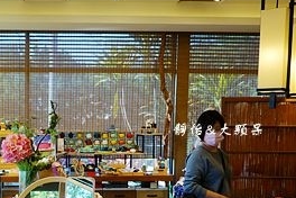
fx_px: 485
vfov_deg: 22.5
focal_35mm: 59
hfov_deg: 32.8
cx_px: 50
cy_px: 173
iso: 125
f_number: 2.8
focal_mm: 9
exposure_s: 1/50
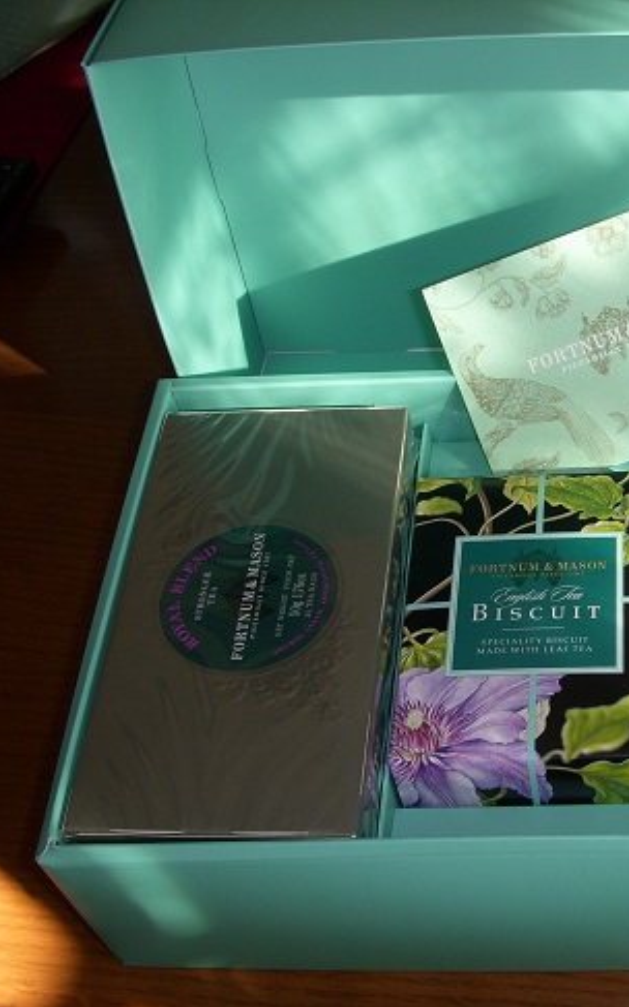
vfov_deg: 37.5
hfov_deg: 23.0
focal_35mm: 54
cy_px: 505
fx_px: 1482
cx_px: 620
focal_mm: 6.3
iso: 100
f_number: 3.3
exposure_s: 1/80
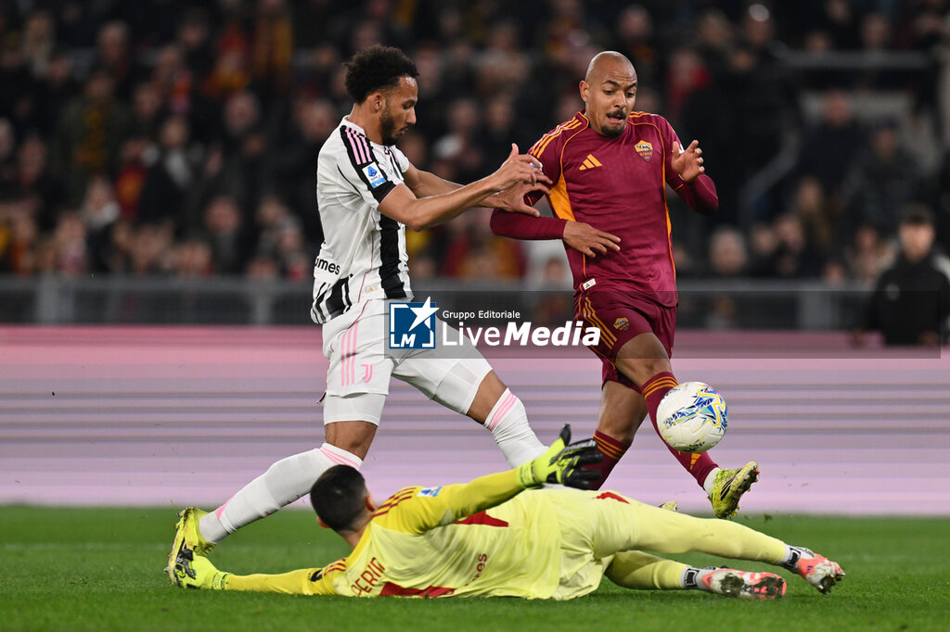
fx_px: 10552
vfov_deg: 3.4
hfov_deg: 5.2
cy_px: 316
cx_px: 475
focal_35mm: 400
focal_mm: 400
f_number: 3.2
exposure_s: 1/2000
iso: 1600
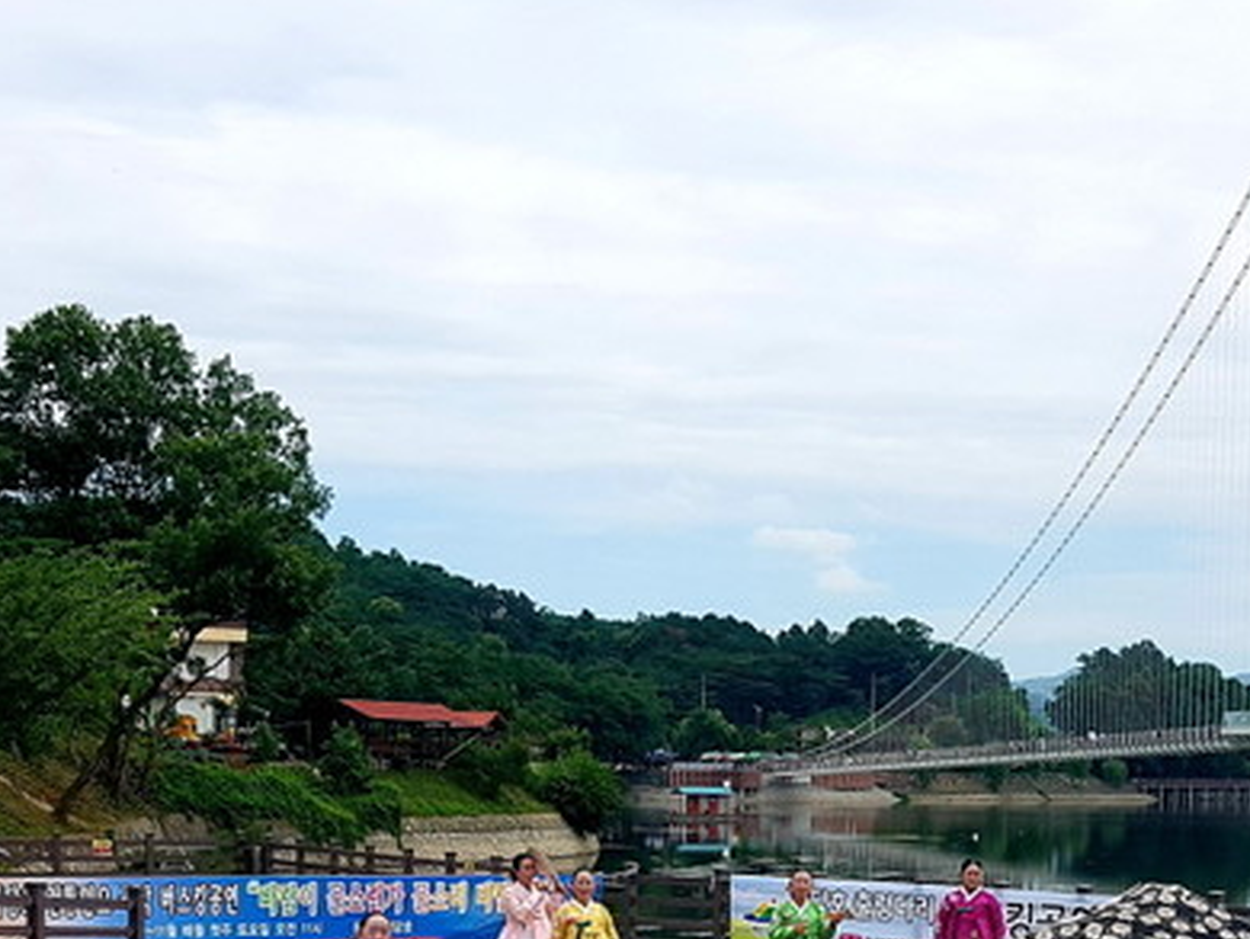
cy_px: 929
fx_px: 2312
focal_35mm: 64
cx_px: 753
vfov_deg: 22.1
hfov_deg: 30.2
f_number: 1.7
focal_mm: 4.2
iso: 50
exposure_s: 1/3424
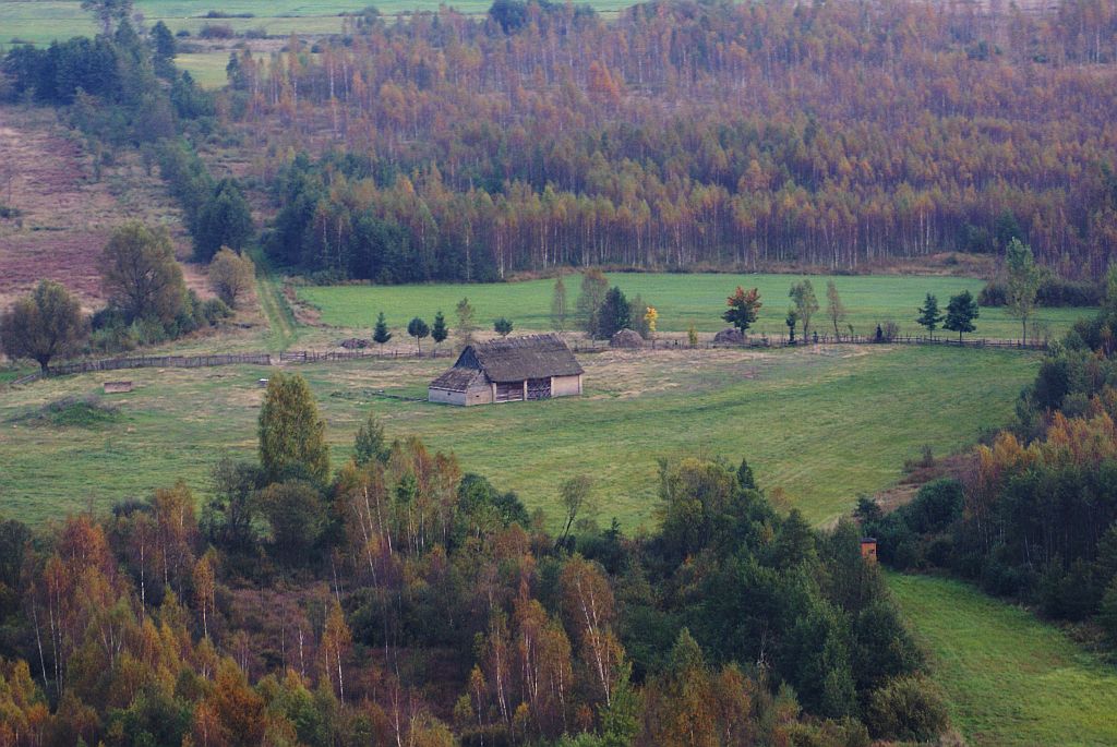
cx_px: 558
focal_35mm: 210
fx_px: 6522
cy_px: 374
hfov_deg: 9.8
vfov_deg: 6.6
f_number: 5.6
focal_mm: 140
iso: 400
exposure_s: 1/20
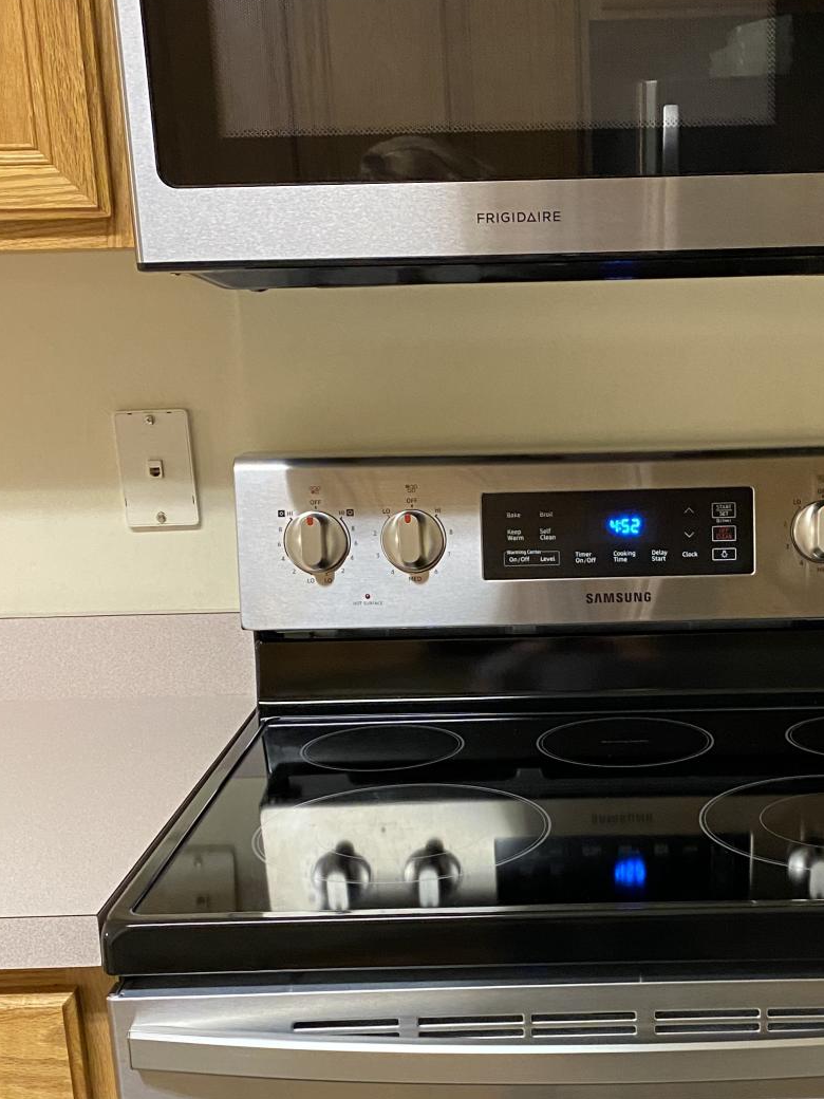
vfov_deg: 37.6
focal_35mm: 50
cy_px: 771
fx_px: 1587
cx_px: 596
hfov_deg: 28.8
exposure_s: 1/60
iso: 500
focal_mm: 4.25
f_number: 1.8
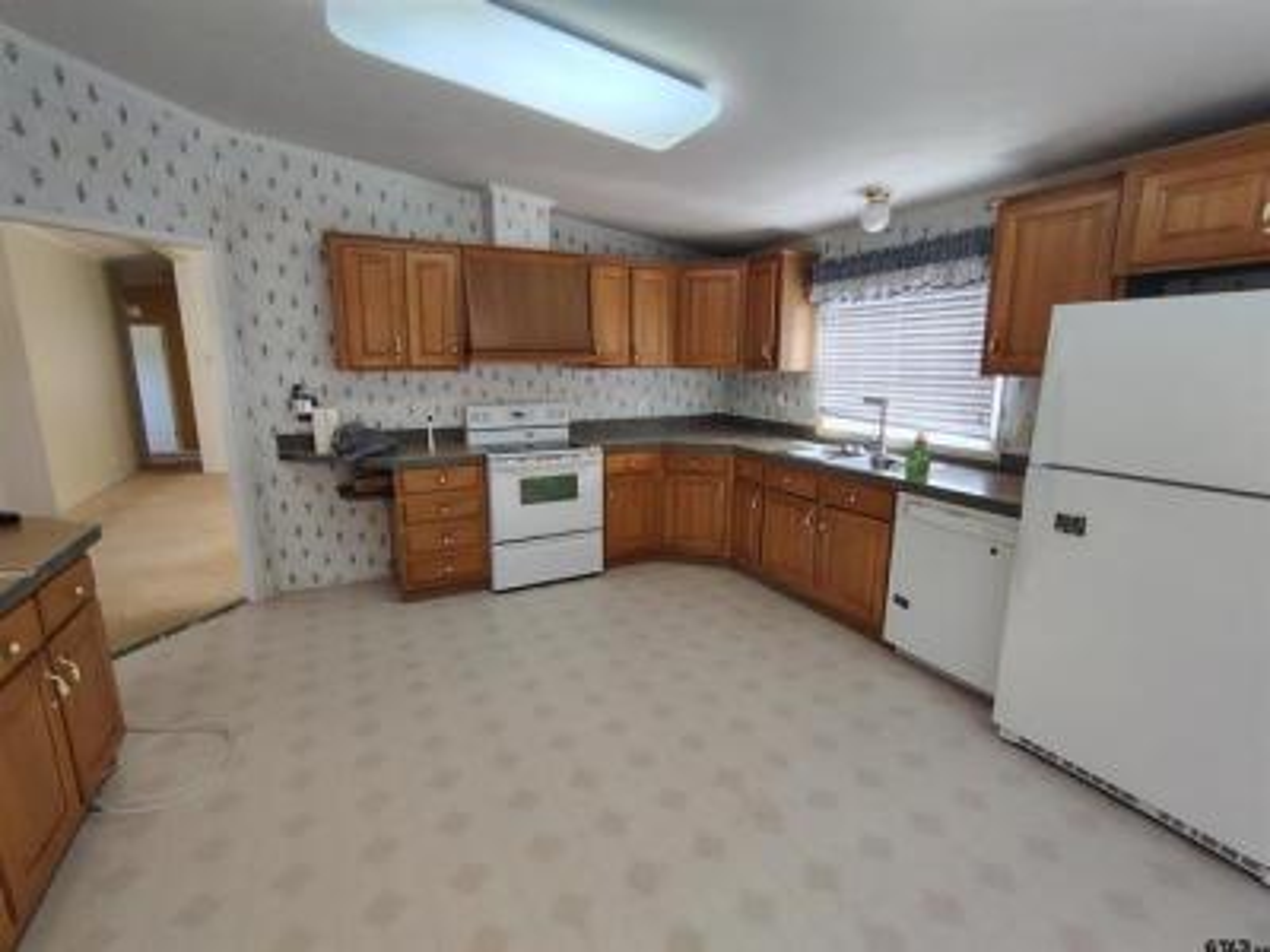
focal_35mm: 16
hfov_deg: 94.5
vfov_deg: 78.1
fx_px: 587
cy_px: 476
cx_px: 635
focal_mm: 2.13
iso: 366
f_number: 2.2
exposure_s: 1/60
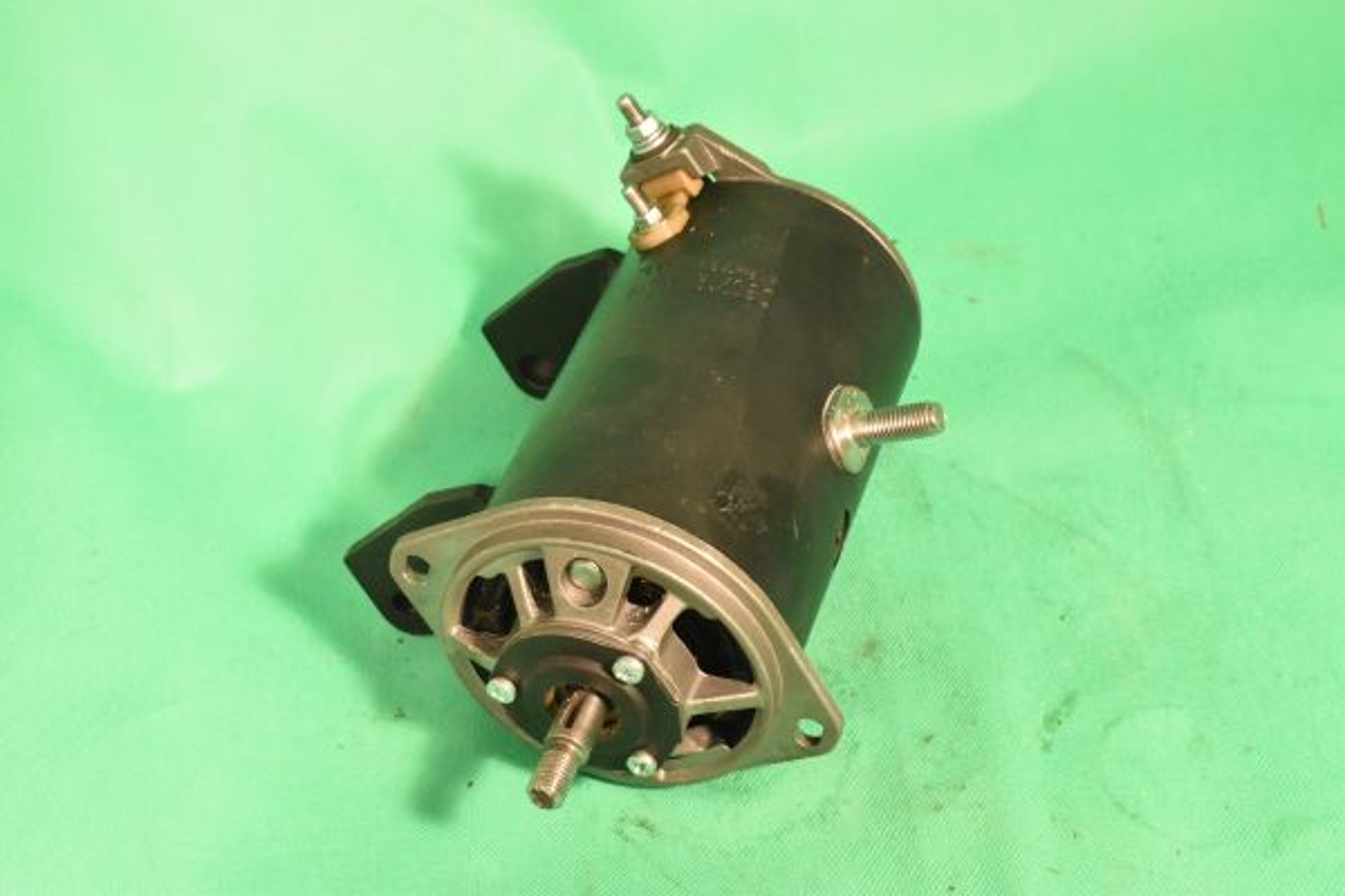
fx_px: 2129
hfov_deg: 35.1
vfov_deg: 23.8
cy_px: 448
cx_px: 672
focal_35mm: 57
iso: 4000
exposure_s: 1/60
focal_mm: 38
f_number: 16
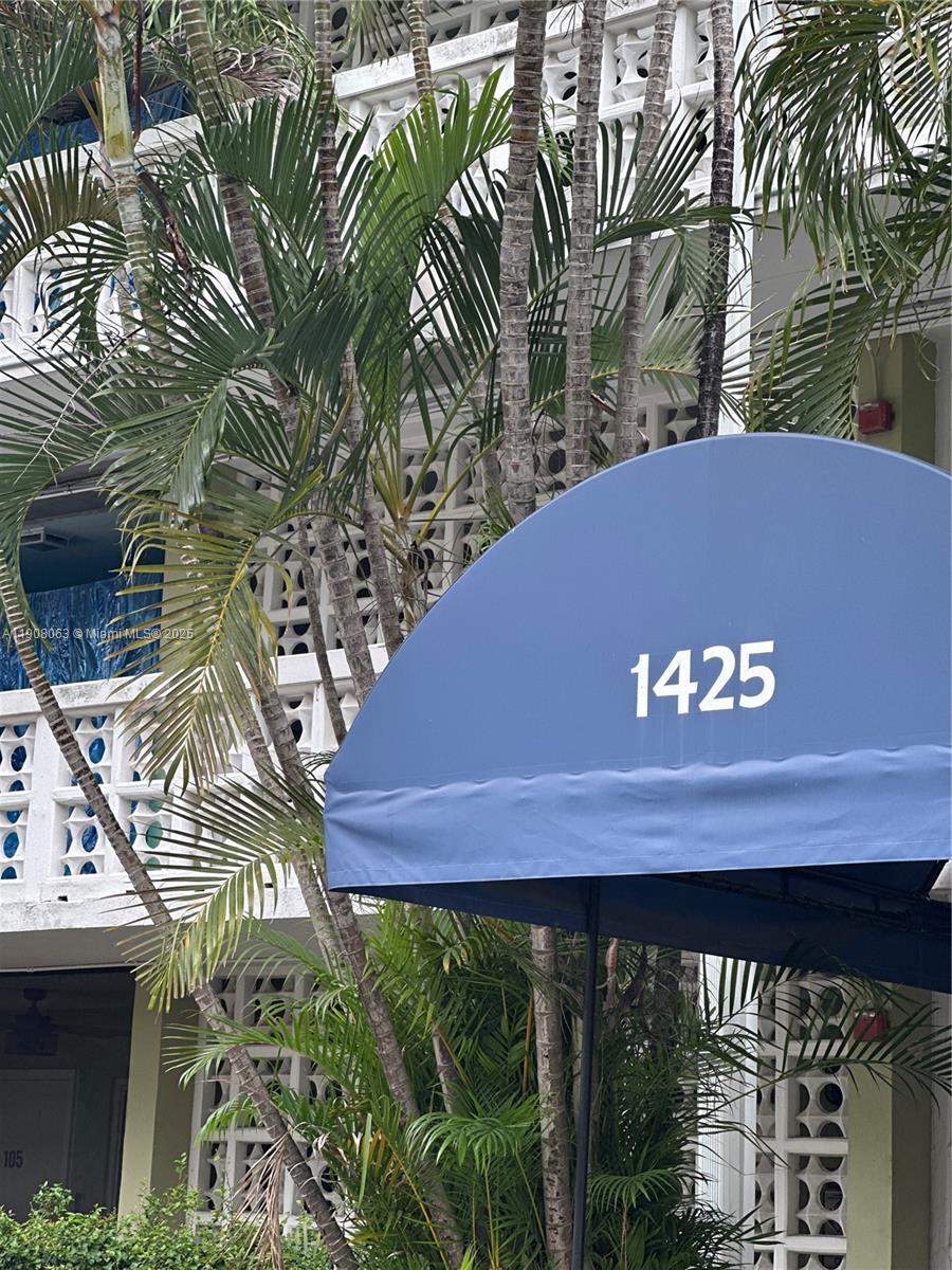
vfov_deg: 25.3
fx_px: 2824
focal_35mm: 77
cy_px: 635
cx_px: 476
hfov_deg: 19.1
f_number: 2.8
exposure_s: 1/121
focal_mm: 9
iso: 40
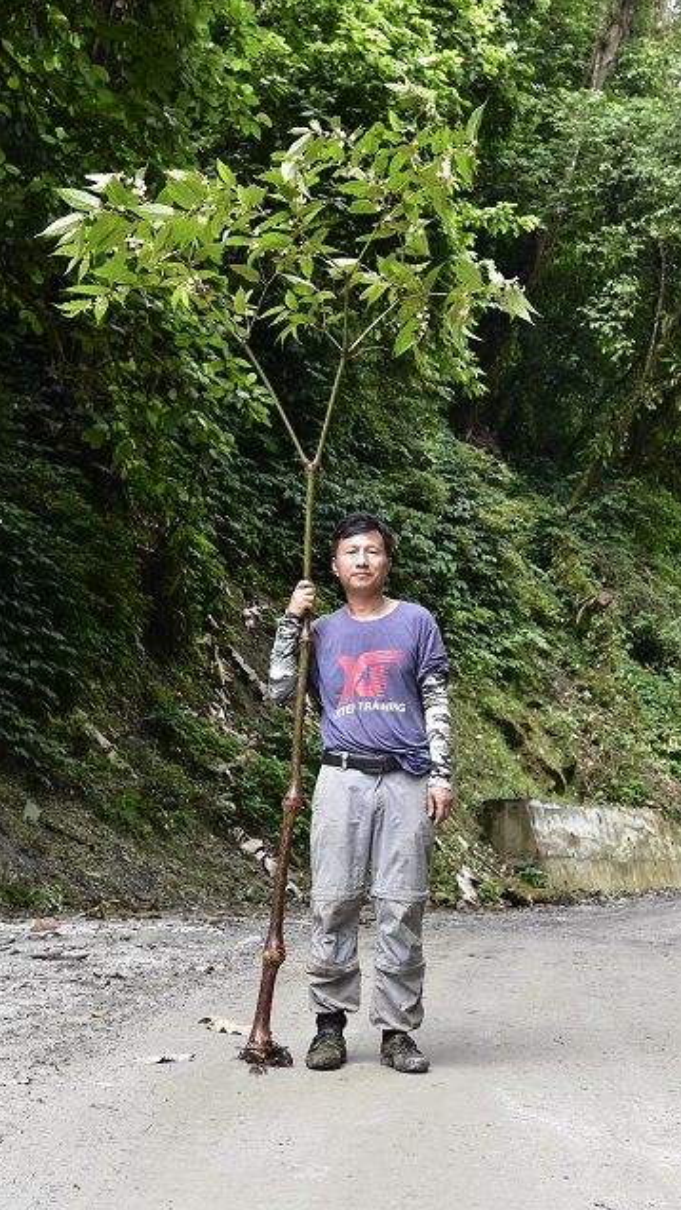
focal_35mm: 59
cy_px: 605
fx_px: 1893
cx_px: 338
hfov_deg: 20.4
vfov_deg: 35.4
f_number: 9
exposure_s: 1/100
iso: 640
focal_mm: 56
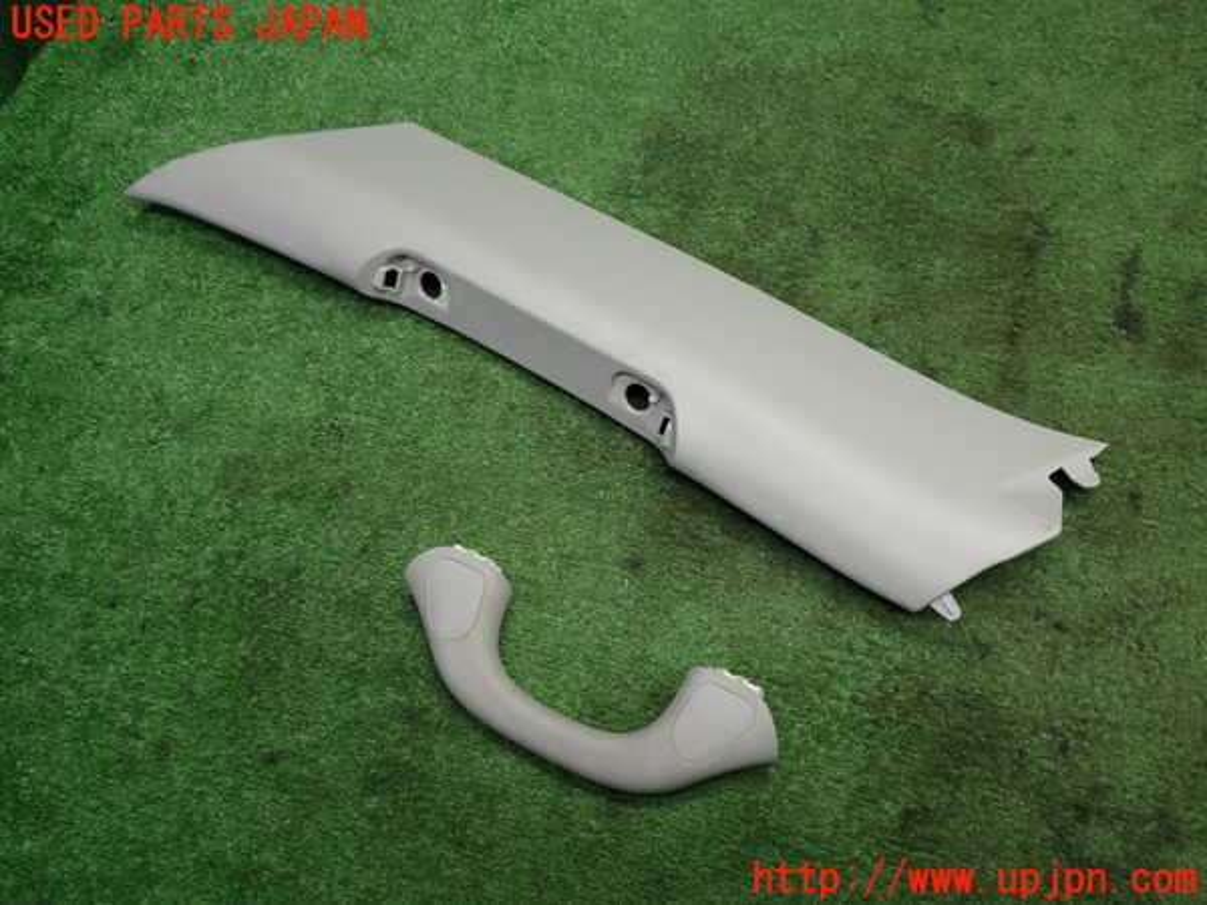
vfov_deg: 46.8
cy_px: 452
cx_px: 604
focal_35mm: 30
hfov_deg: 60.0
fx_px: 1046
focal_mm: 5.4
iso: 200
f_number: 2.3
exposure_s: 1/60
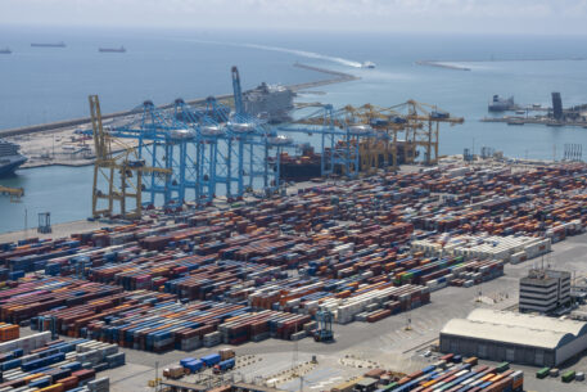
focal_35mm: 82
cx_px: 294
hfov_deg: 24.8
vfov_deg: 16.7
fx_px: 1337
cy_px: 196
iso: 800
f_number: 13
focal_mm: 82
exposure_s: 1/1600
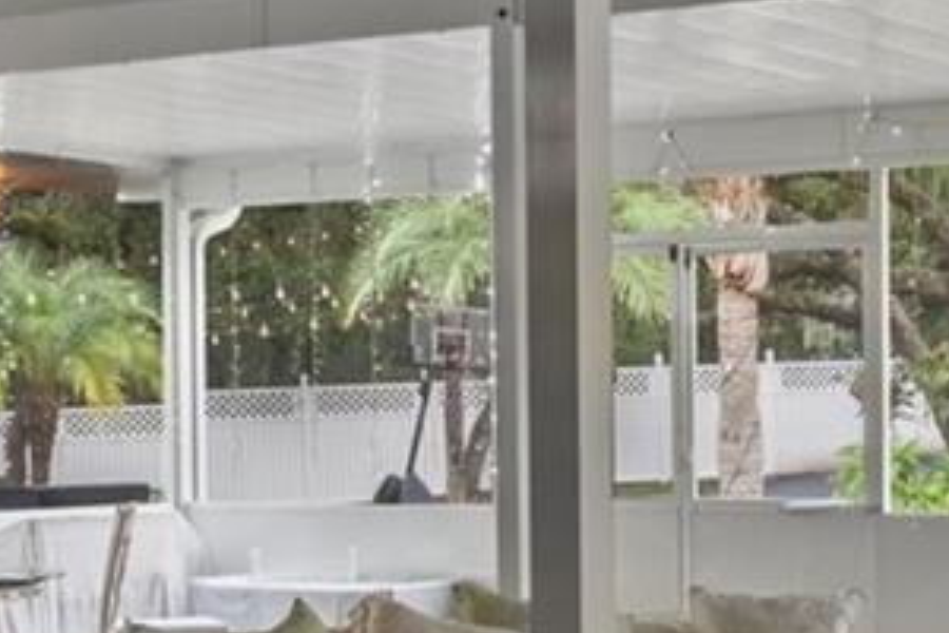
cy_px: 487
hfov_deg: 21.0
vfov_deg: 14.2
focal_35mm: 96
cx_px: 778
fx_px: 2530
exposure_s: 1/1.25
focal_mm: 18
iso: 320
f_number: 8
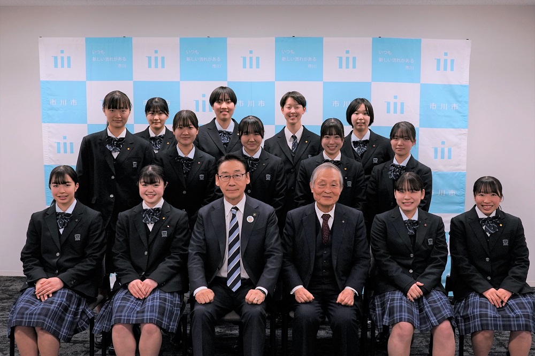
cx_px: 268
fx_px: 535
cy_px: 178
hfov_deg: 53.1
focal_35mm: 36
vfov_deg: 36.8
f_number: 6.3
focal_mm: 24
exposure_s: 1/125
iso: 1000
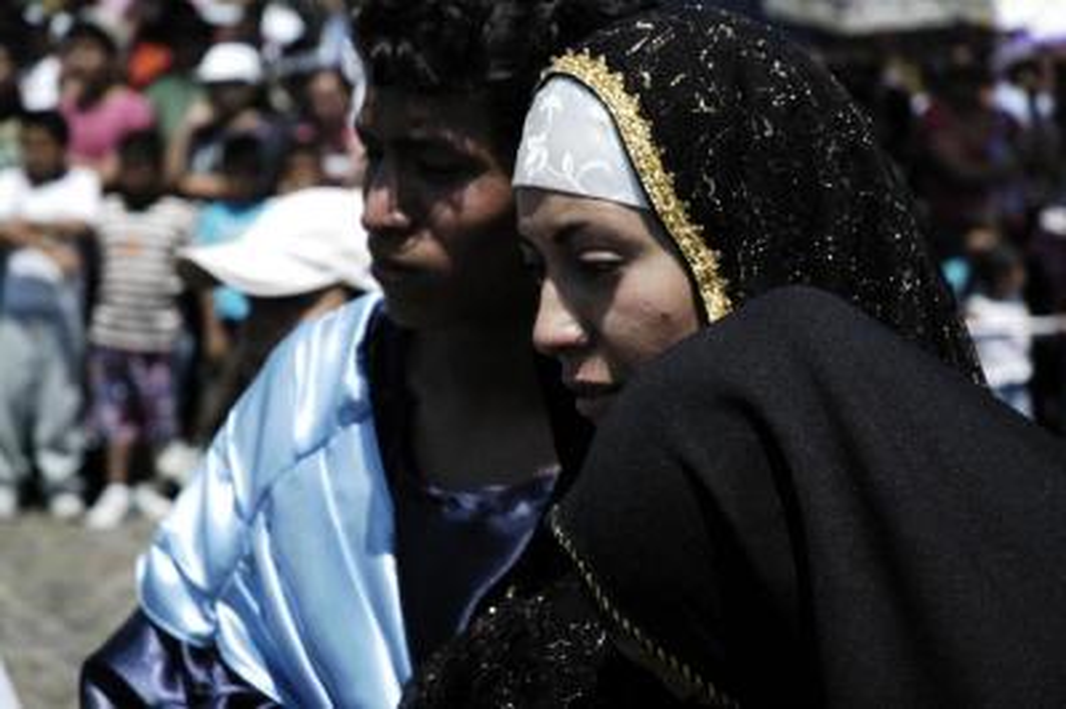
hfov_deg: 19.5
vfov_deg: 13.0
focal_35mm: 105
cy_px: 354
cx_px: 533
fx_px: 3107
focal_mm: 70
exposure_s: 1/6400
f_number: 6.3
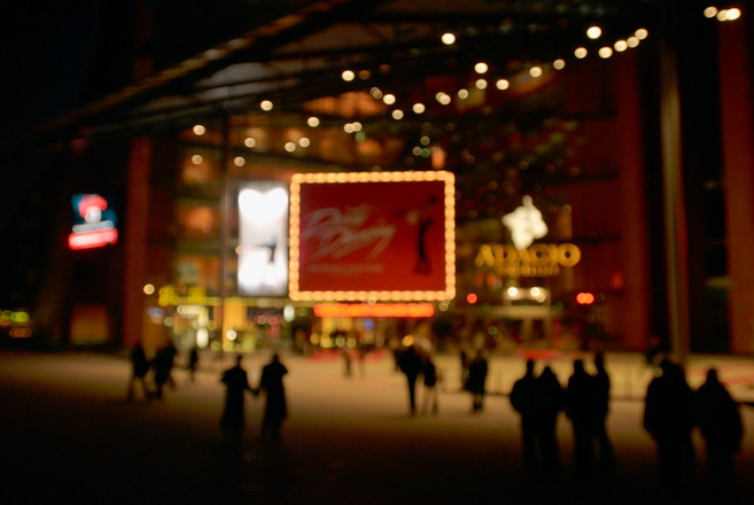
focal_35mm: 33
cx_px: 377
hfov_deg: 57.2
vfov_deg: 40.1
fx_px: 692
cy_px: 252
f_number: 3.2
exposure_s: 1/15
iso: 200
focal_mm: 22
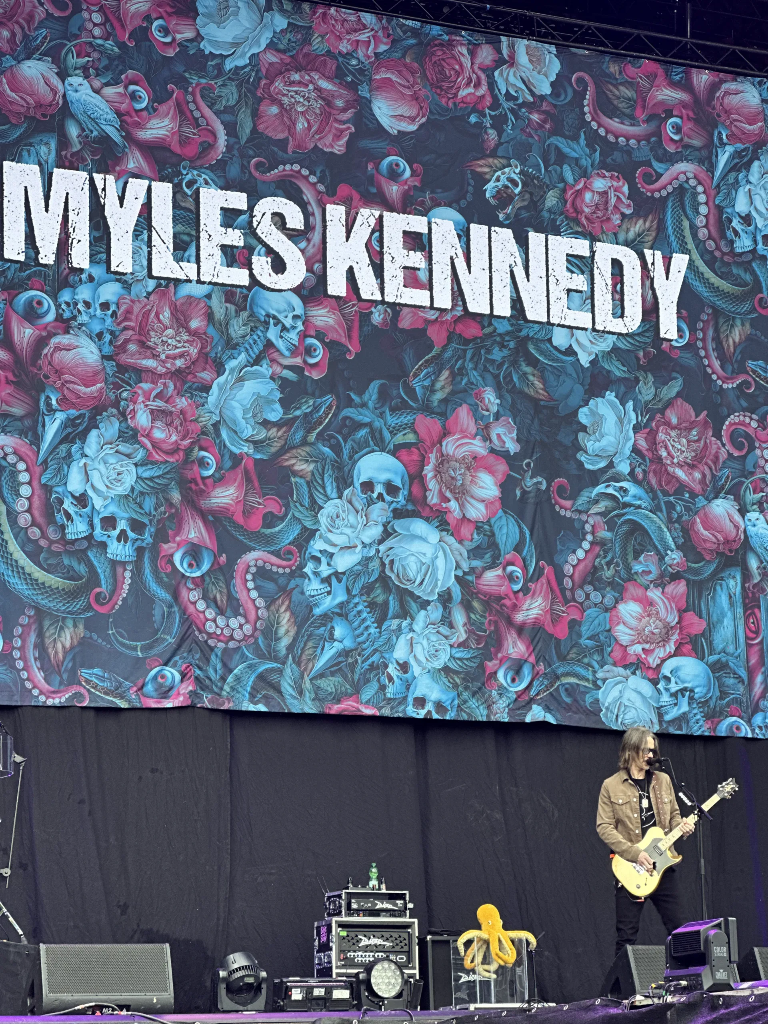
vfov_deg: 25.3
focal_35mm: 77
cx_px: 384
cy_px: 512
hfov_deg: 19.1
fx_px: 2278
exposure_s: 1/118
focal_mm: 9
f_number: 2.8
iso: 100
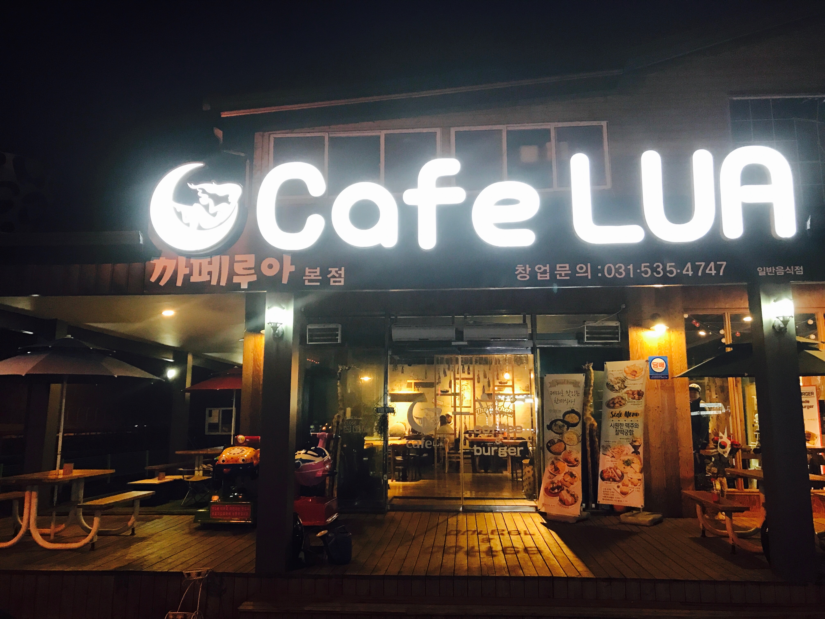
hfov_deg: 63.4
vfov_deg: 49.7
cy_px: 310
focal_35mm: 28
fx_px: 667
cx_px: 412
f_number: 1.8
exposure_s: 1/15
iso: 64
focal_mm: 3.99
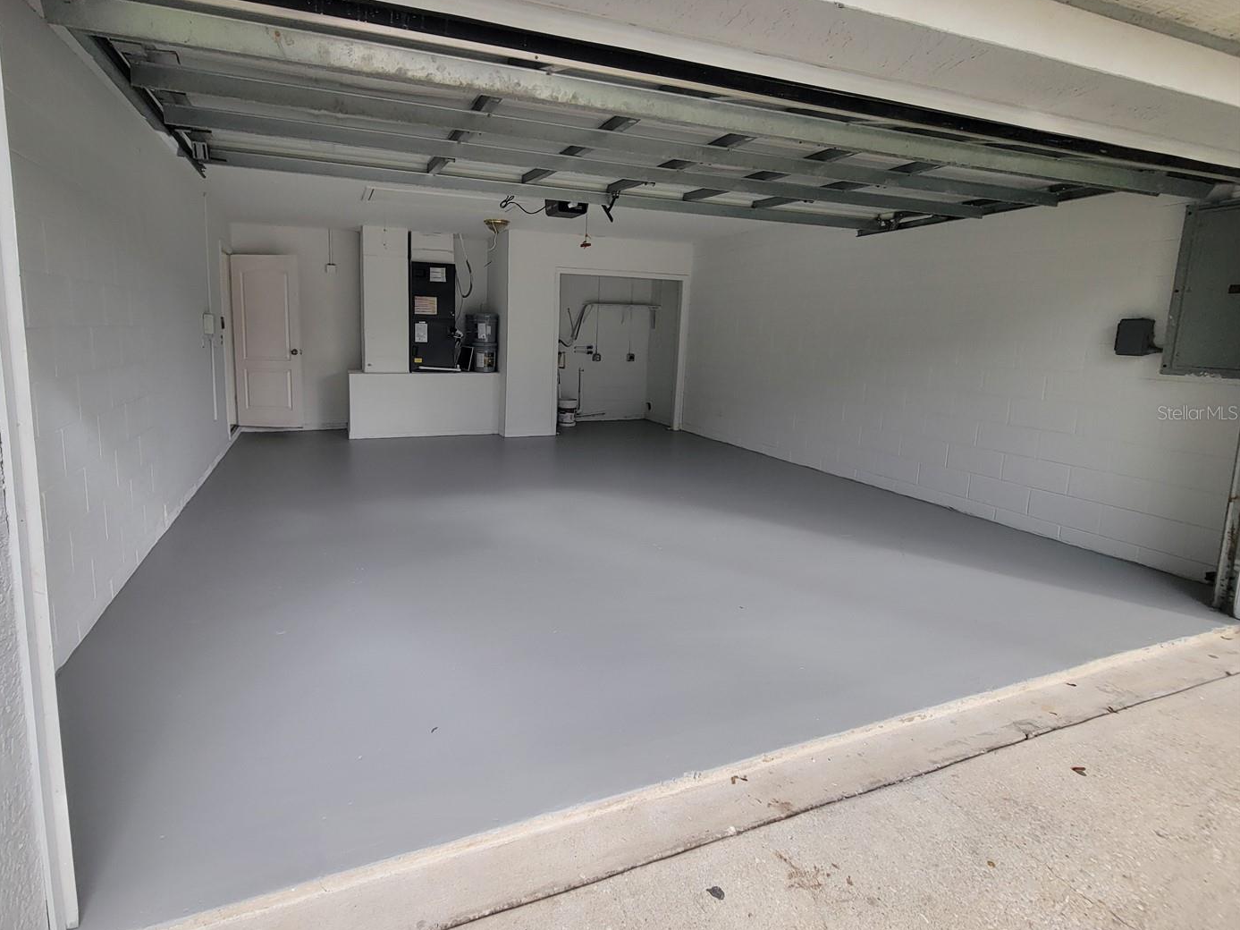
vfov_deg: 81.4
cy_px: 412
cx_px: 527
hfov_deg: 97.4
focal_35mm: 15
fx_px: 537
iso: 50
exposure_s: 1/415
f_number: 2.2
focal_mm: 2.2
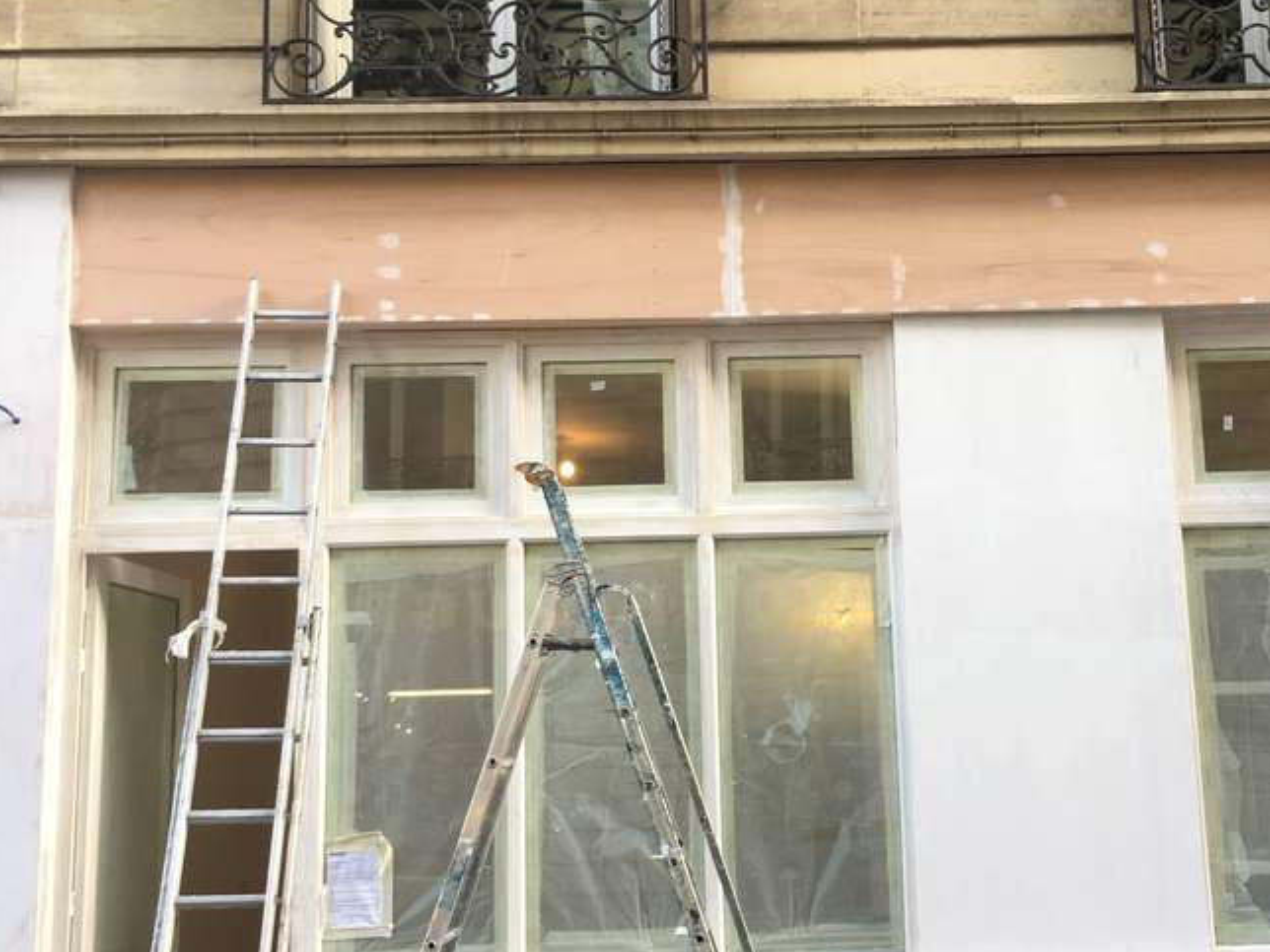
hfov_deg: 50.9
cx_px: 779
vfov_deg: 39.6
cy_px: 509
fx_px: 1321
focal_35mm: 36
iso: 25
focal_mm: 4.15
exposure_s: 1/50
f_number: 2.2
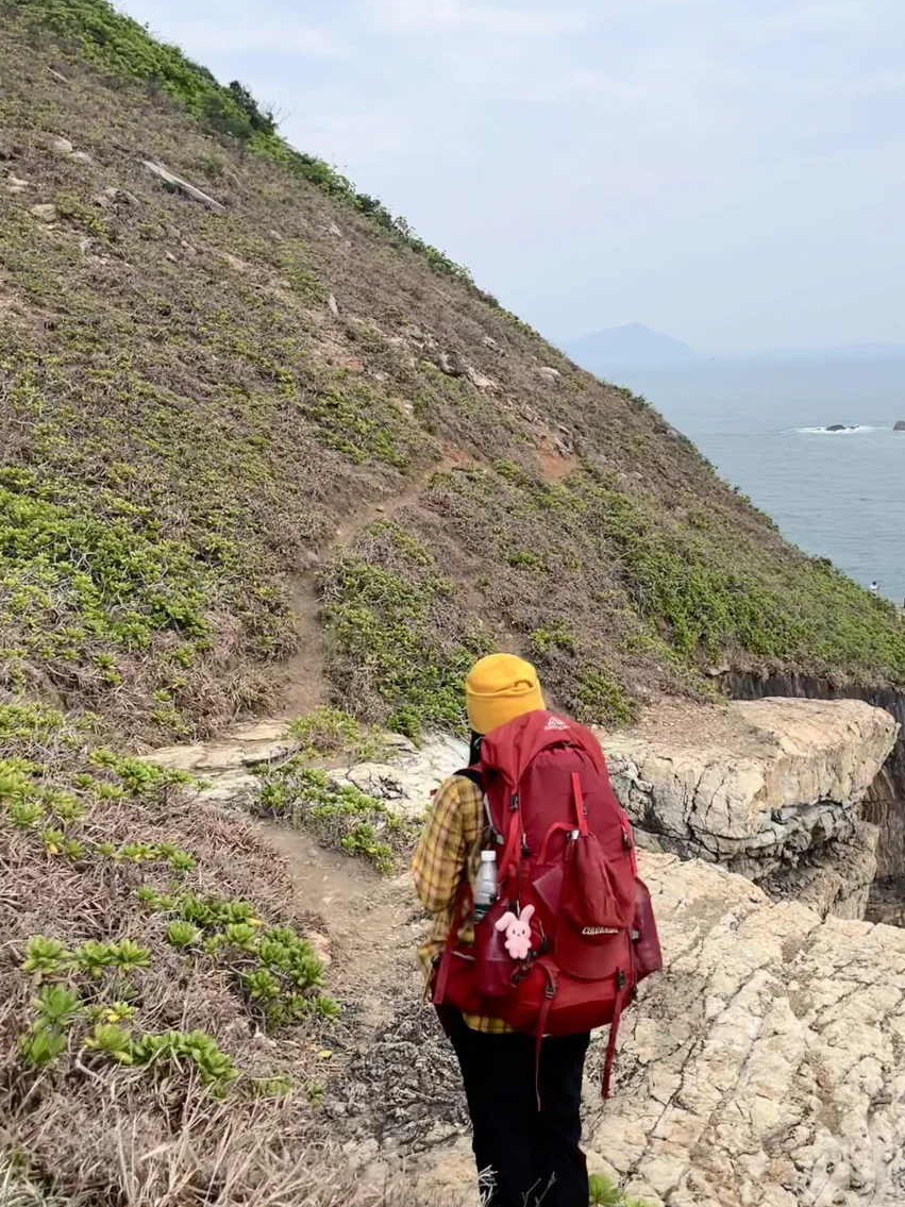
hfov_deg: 42.8
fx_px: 1151
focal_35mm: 33
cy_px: 592
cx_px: 532
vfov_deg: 55.4
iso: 50
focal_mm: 5.1
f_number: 1.6
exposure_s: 1/2309
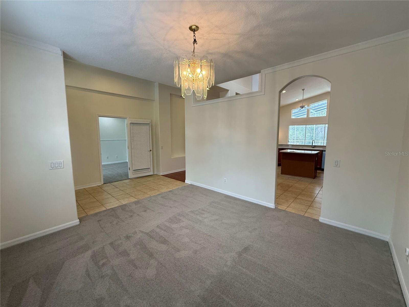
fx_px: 165
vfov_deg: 85.7
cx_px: 204
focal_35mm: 14
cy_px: 154
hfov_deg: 102.1
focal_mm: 2.22
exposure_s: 1/120
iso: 160
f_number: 2.2
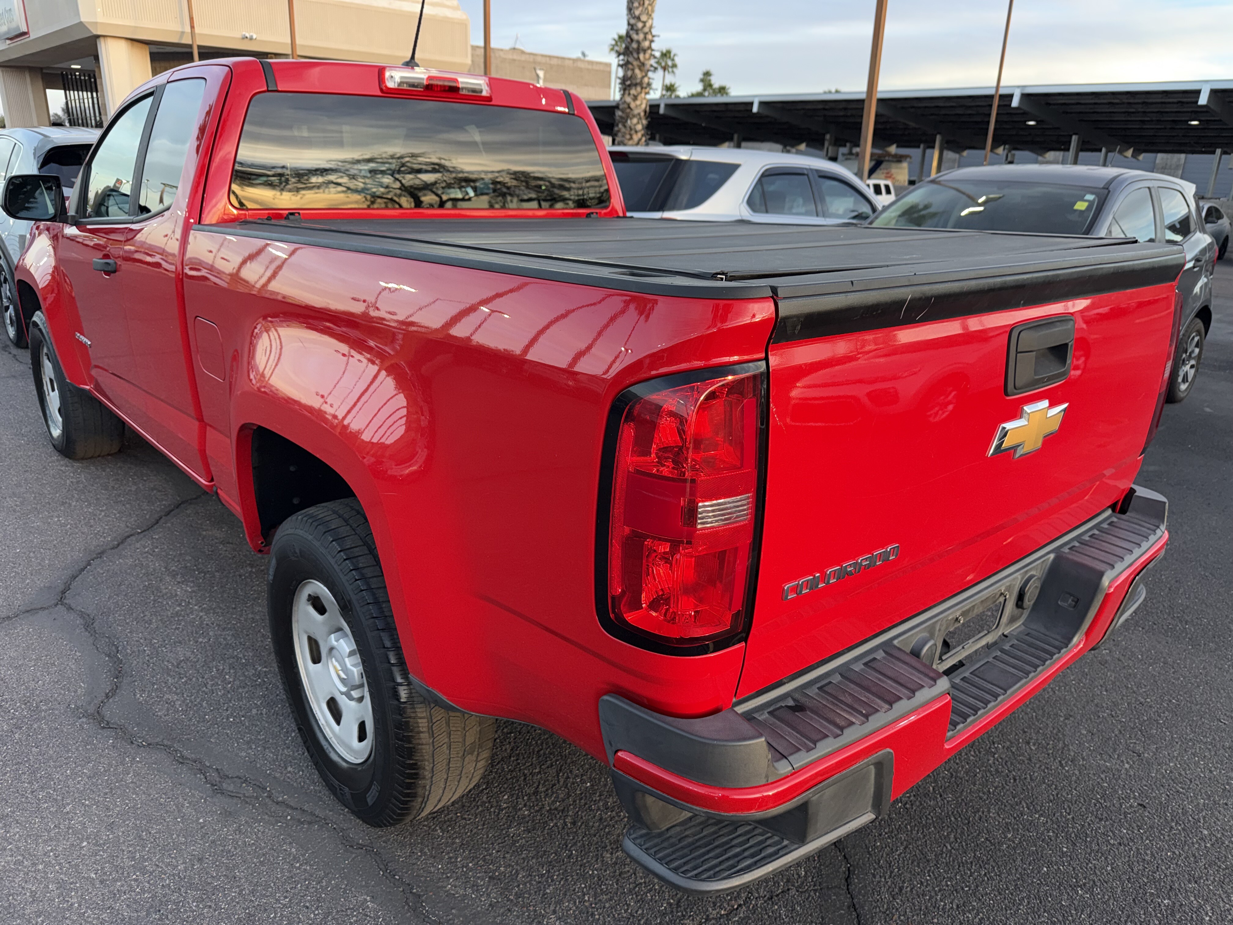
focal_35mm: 24
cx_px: 616
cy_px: 462
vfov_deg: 56.8
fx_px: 855
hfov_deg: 71.6
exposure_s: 1/135
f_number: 1.78
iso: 64
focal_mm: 6.76
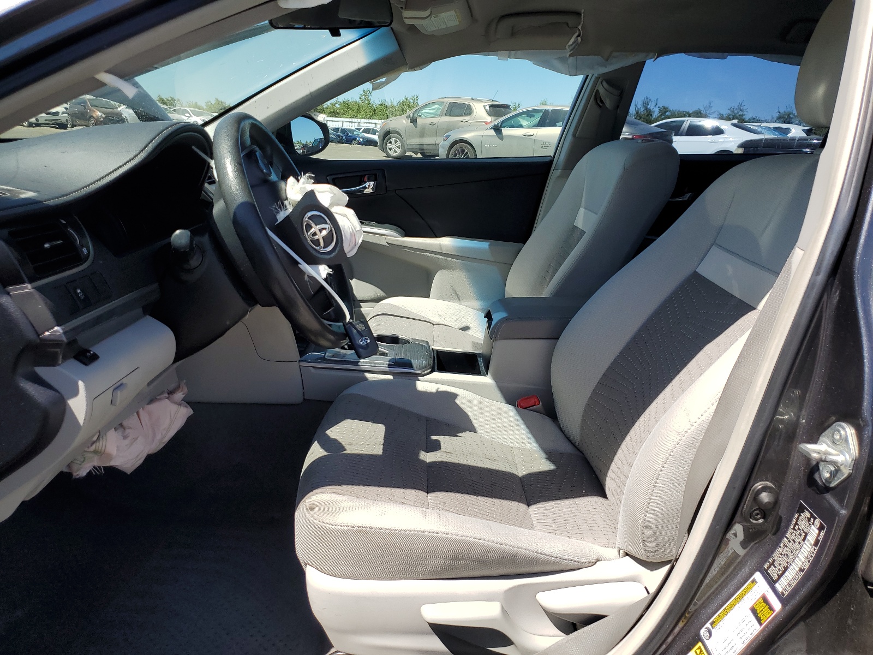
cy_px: 328
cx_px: 436
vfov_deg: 53.1
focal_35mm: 26
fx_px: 656
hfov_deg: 67.3
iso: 50
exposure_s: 1/1667
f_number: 1.5
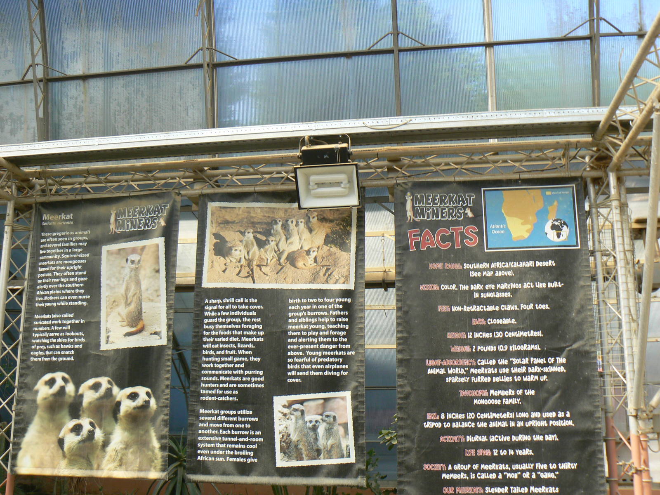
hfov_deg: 51.4
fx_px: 686
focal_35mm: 36
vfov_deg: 39.7
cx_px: 330
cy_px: 248
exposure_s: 1/100
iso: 80
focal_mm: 6
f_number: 5.6
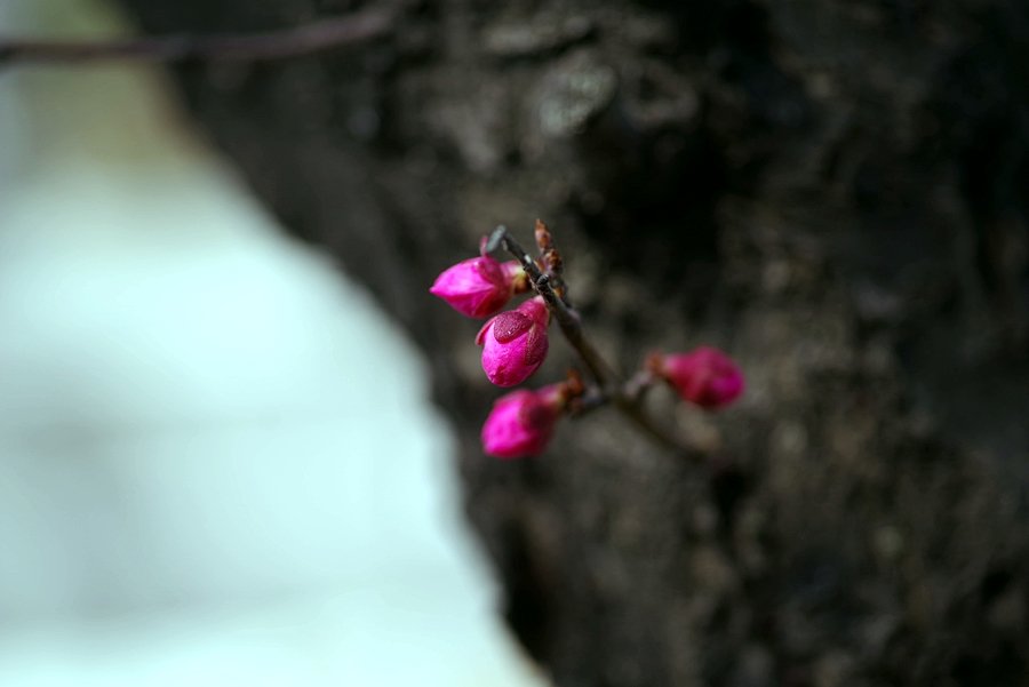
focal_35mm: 70
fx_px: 2002
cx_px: 514
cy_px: 344
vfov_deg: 19.5
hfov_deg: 28.8
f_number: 2.8
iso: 100
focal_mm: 70
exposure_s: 1/400
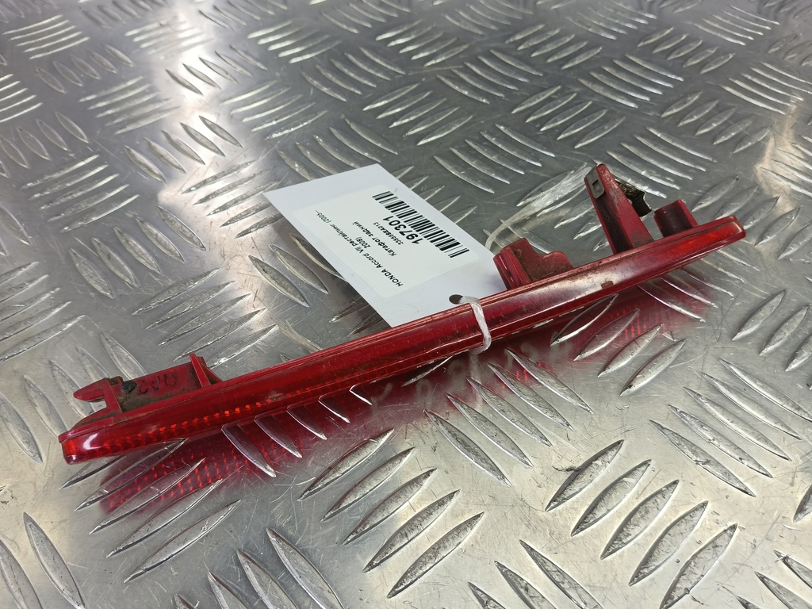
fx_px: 540
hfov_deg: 73.9
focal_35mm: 23
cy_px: 304
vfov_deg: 58.9
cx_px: 406
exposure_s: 1/50
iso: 101
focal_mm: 4.11
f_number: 1.6
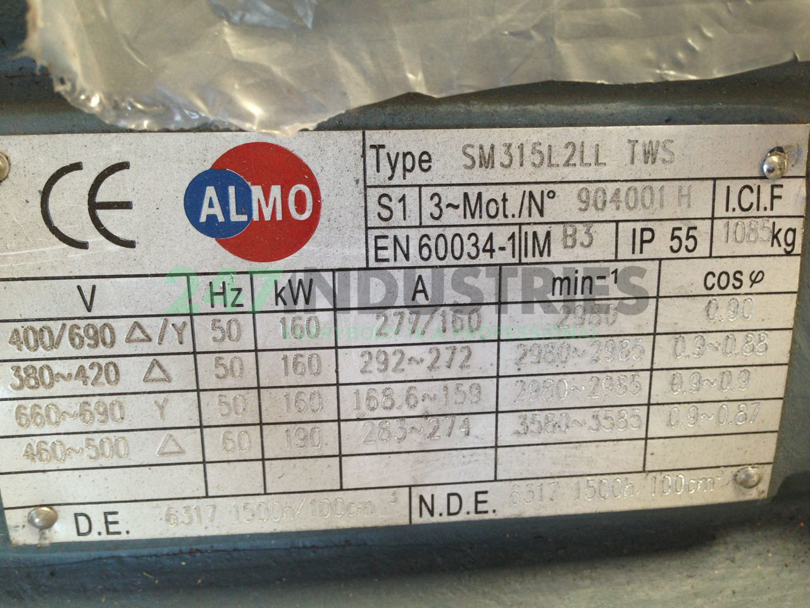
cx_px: 405
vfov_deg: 42.9
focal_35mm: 33
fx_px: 772
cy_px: 304
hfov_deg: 55.4
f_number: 2.4
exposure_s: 1/20
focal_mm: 4.12
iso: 80
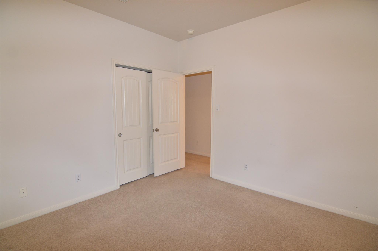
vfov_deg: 71.9
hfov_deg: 95.0
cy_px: 126
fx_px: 173
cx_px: 189
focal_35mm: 16
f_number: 4
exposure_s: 1/60
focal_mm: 11
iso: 800
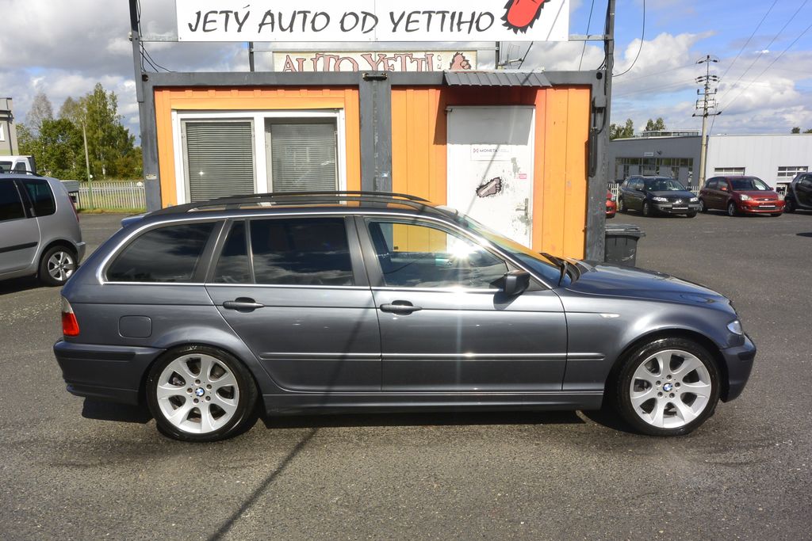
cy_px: 270
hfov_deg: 67.4
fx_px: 609
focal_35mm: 27
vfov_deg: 47.9
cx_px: 406
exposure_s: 1/250
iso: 160
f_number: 13
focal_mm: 10
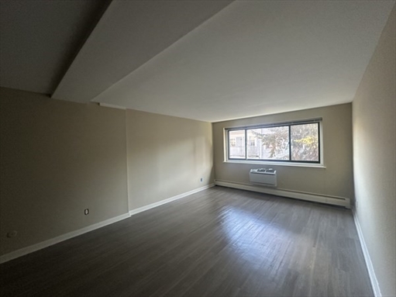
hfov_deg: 102.1
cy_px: 148
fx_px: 160
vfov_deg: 85.7
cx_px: 198
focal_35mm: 14
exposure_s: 1/68
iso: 320
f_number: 2.2
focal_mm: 2.22
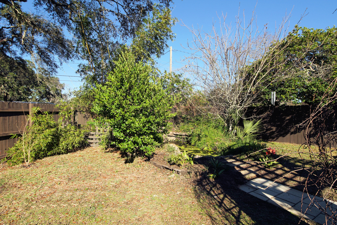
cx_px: 168
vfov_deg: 67.4
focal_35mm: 18
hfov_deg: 90.0
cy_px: 112
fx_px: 169
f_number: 8
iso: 100
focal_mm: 12
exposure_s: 1/200
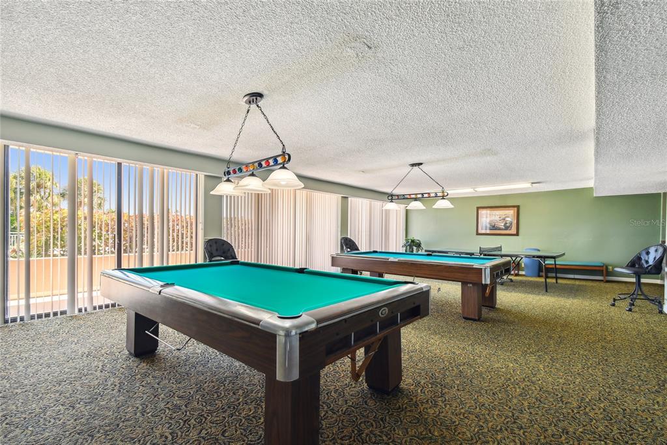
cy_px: 222
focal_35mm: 15
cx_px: 334
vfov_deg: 77.3
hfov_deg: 100.4
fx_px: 278
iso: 100
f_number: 7.1
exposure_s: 1/15
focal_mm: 10
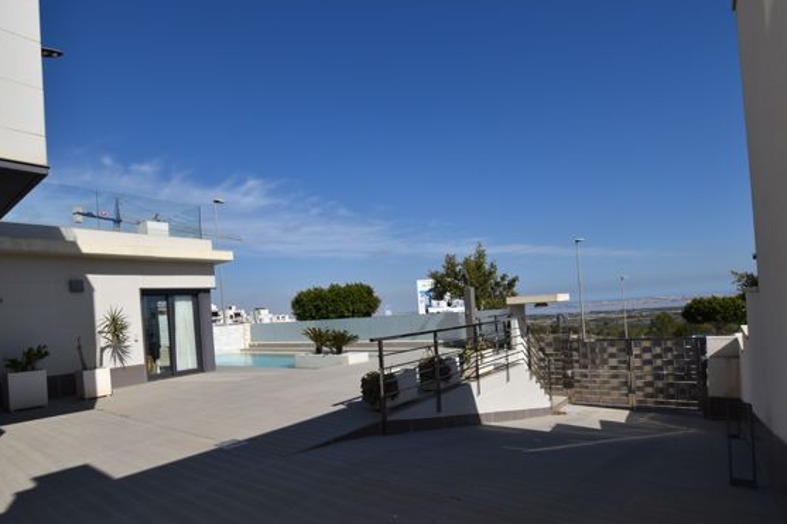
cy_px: 316
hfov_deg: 86.5
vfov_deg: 63.9
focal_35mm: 19
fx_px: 415
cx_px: 343
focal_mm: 10
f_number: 9
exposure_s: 1/800
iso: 200
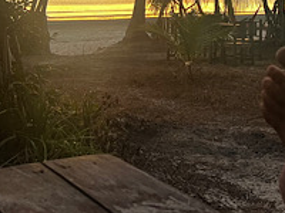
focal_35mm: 78
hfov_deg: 24.9
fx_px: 642
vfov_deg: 17.4
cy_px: -85
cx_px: 195
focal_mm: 5.7
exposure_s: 1/63
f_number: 1.5
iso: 125
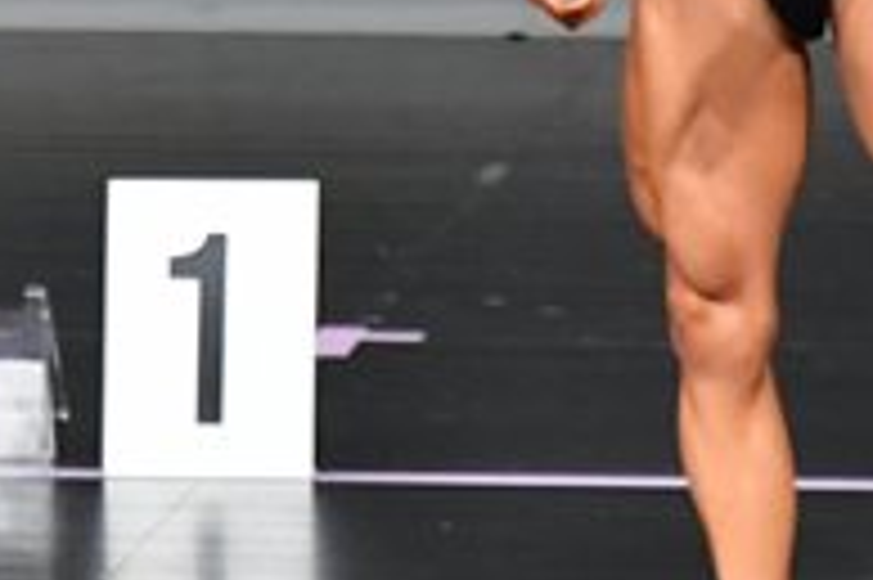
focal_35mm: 1260
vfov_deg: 1.1
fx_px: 30528
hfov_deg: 1.6
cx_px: 173
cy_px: -45
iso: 5000
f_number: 5.6
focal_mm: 210
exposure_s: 1/400
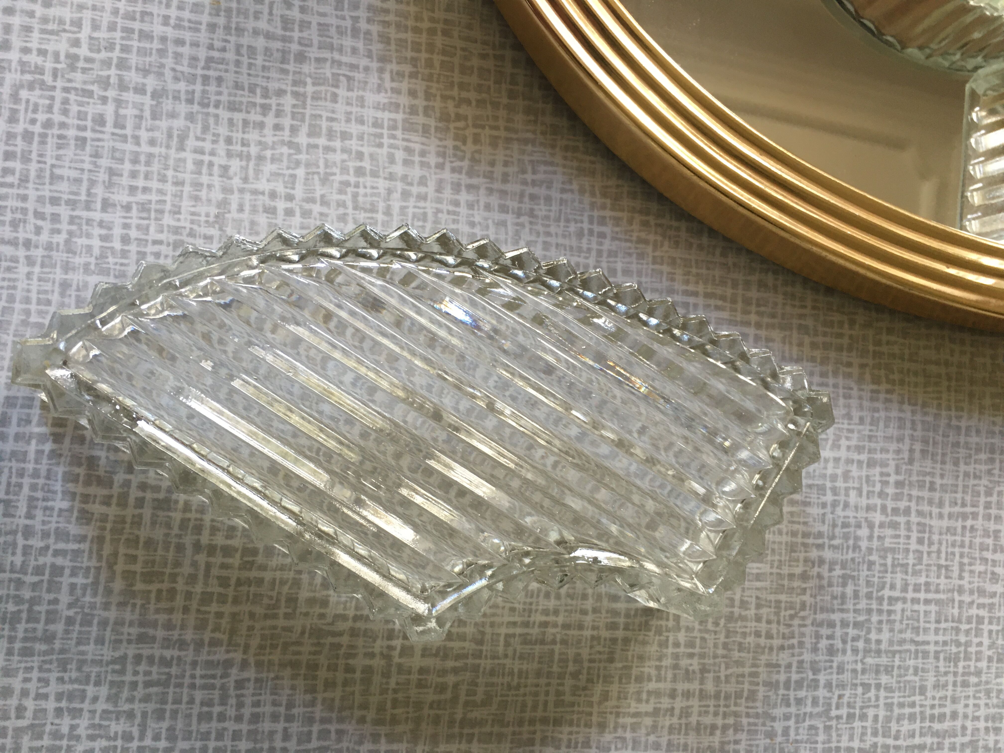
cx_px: 502
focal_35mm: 29
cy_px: 376
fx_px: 841
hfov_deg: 61.7
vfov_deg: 48.2
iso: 125
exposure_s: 1/33
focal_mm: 4.15
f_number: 2.2
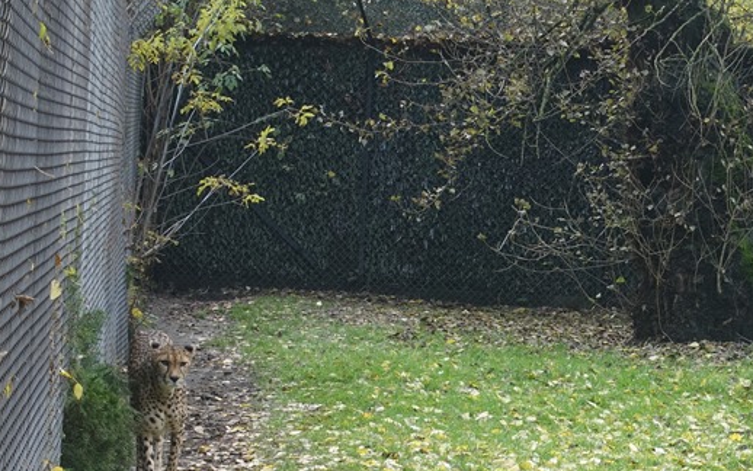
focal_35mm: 141
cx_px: 608
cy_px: 398
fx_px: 2894
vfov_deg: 9.3
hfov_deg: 14.7
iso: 125
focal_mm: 25.7
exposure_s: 1/80
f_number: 4
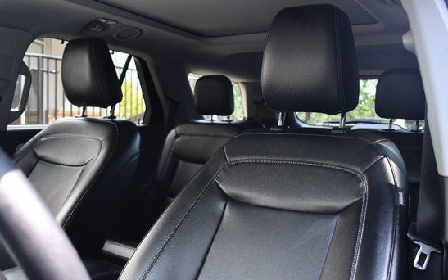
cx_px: 199
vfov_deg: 34.4
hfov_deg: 52.6
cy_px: 158
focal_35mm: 37
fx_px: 452
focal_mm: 21
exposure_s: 1/200
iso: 800
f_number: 3.8
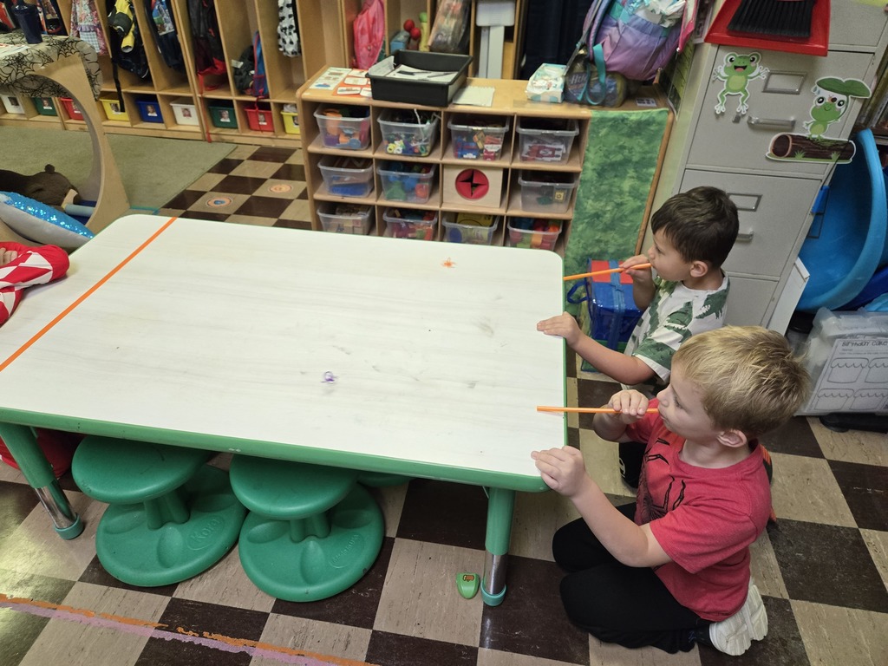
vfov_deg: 58.9
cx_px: 444
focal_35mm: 23
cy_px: 333
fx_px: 590
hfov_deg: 73.9
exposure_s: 1/120
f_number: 1.8
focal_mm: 5.4
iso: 400
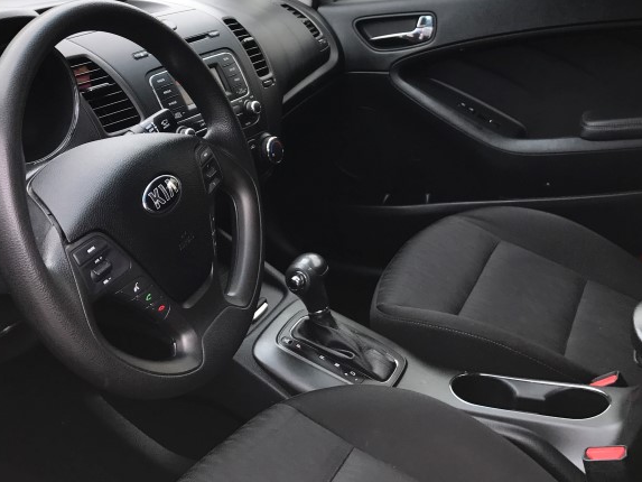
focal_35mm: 50
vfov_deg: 28.3
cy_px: 69
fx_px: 928
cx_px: 295
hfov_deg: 38.2
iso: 20
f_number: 1.8
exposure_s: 1/294
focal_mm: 3.99
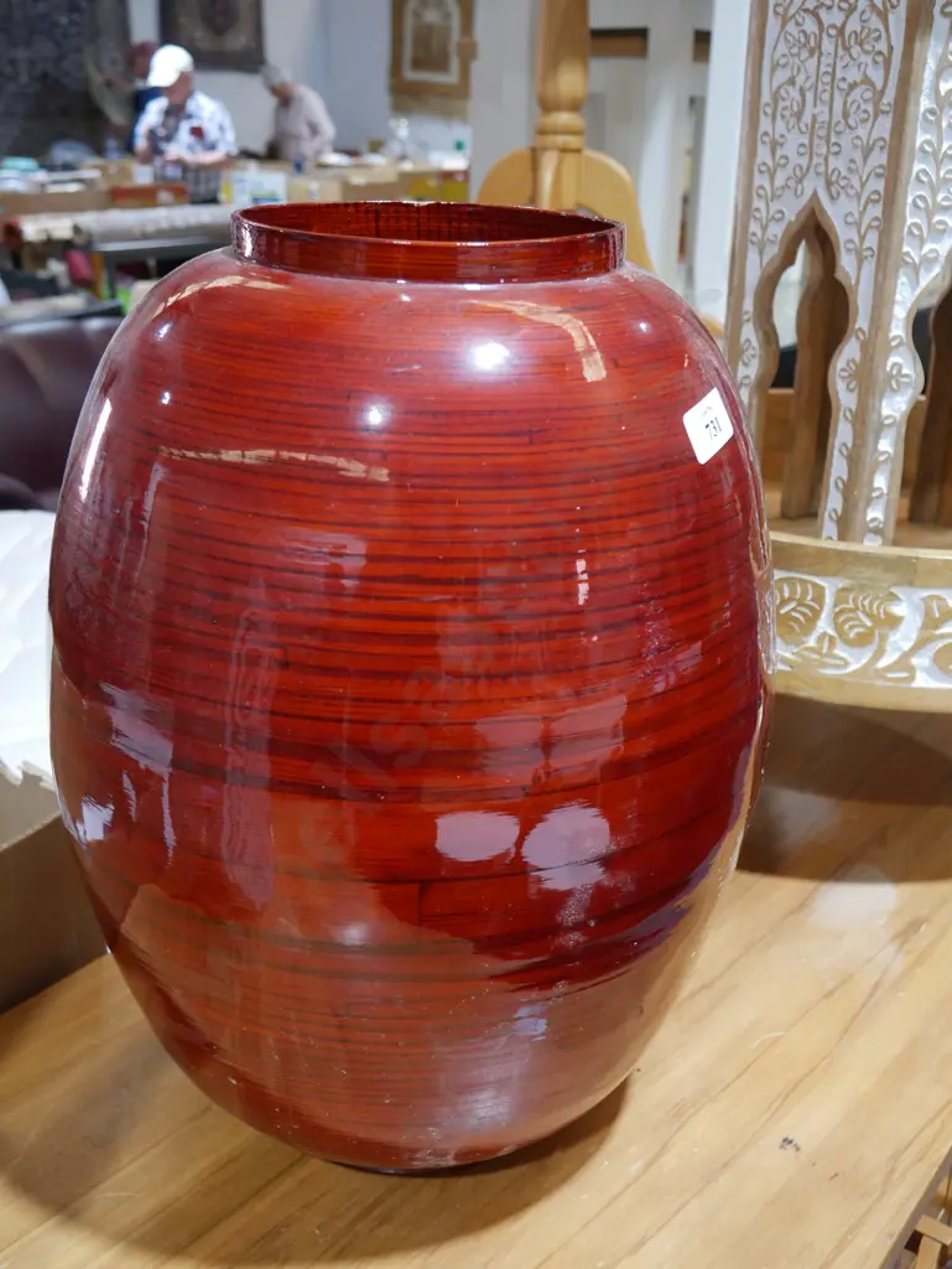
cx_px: 476
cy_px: 634
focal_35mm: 36
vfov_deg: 51.3
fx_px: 1319
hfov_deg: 39.7
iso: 500
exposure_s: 1/60
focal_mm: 18
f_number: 4
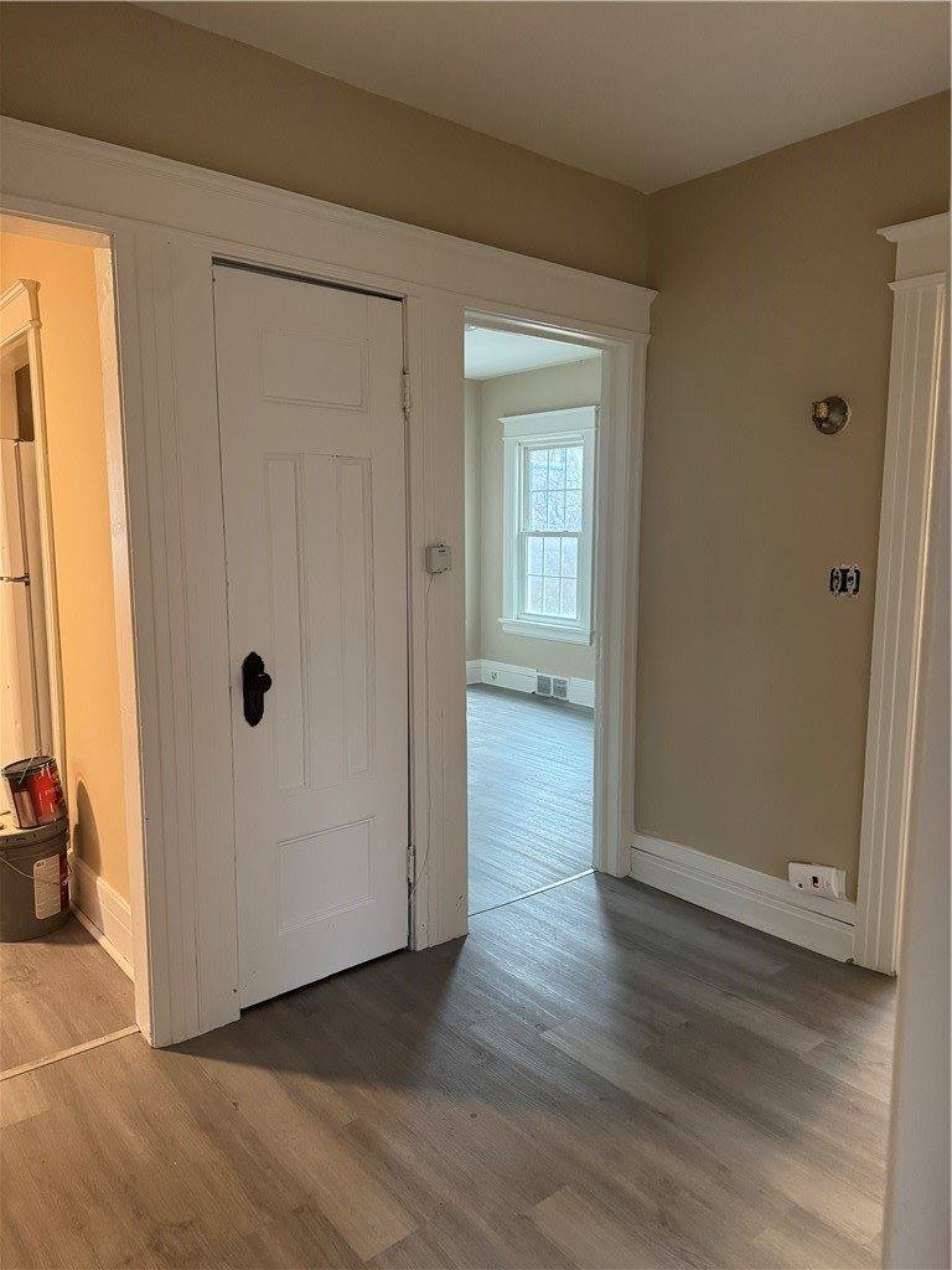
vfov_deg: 71.6
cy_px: 635
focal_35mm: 24
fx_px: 880
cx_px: 476
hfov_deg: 56.8
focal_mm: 6.76
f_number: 1.78
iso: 640
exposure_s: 1/60
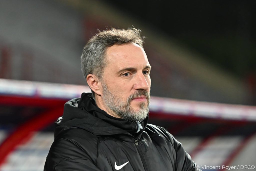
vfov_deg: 6.1
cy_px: 86
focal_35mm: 225
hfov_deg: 9.2
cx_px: 128
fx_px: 1599
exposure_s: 1/1000
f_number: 2.8
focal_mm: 150
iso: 2500
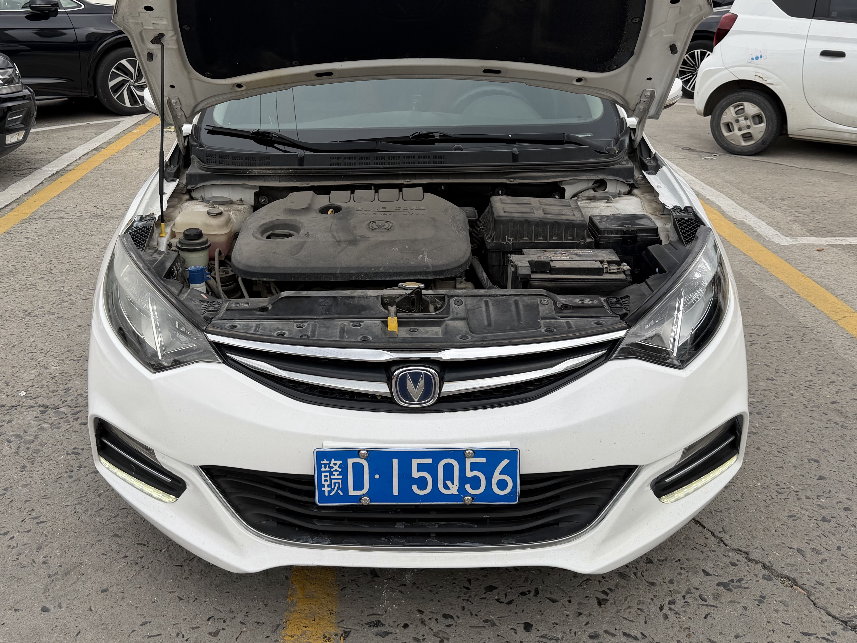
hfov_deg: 52.4
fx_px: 867
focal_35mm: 35
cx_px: 368
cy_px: 234
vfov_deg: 40.4
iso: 80
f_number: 1.78
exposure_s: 1/1901
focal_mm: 6.76
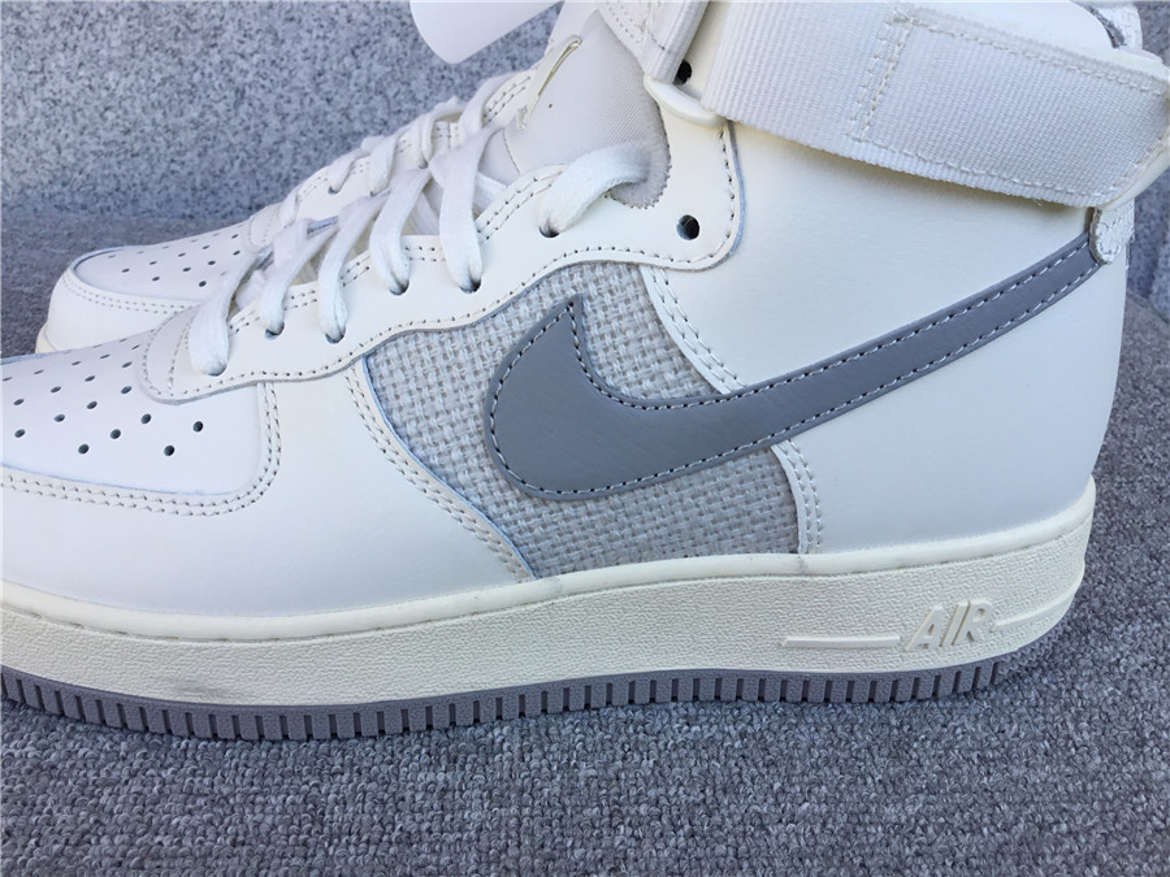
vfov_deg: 45.4
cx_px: 585
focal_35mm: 31
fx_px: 1048
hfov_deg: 58.4
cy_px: 438
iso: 25
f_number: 2.4
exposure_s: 1/295
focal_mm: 3.3
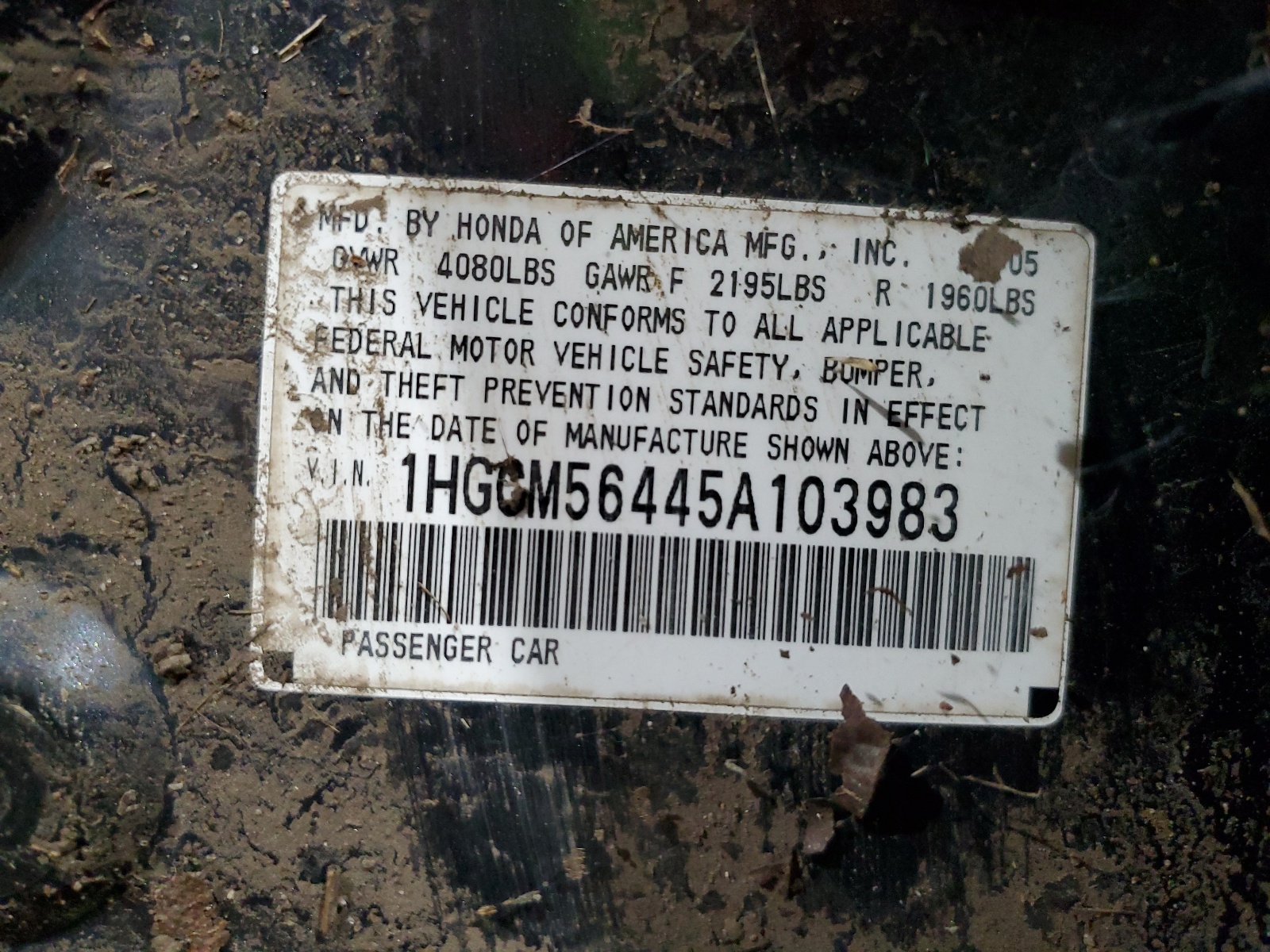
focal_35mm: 26
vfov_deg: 53.1
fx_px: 954
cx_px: 635
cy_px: 476
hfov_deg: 67.3
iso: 265
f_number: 1.5
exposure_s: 1/60.2
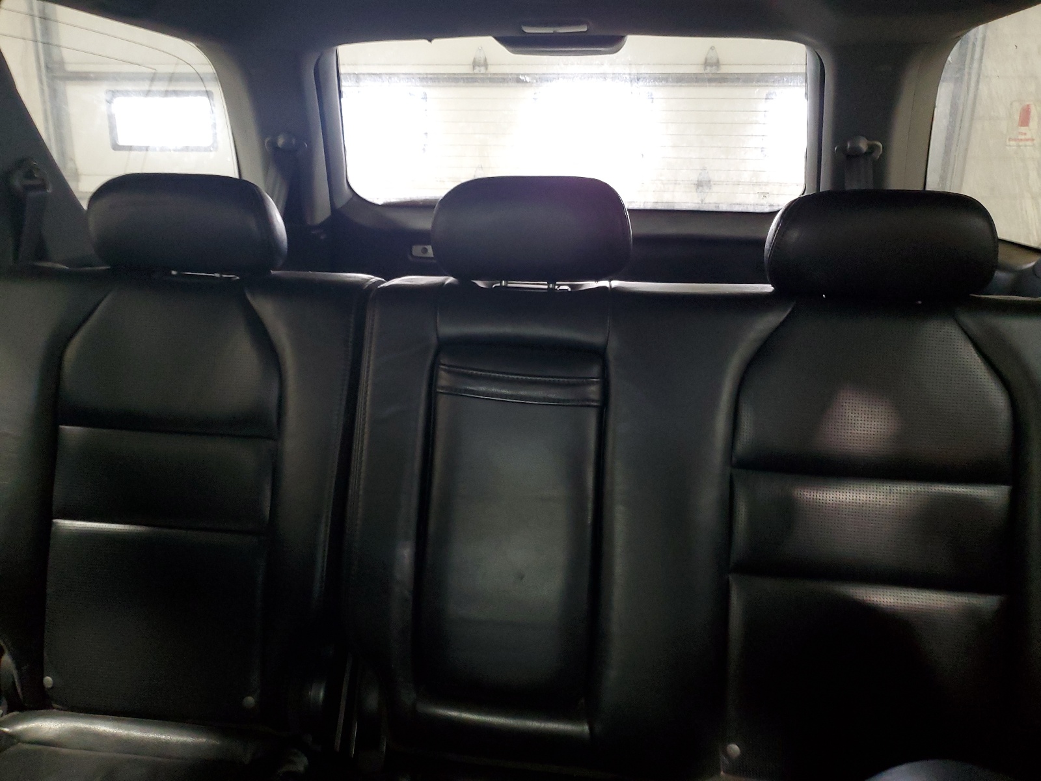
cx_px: 520
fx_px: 782
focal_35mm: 26
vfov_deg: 53.1
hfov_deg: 67.3
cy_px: 390
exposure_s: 1/17
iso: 289
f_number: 1.5
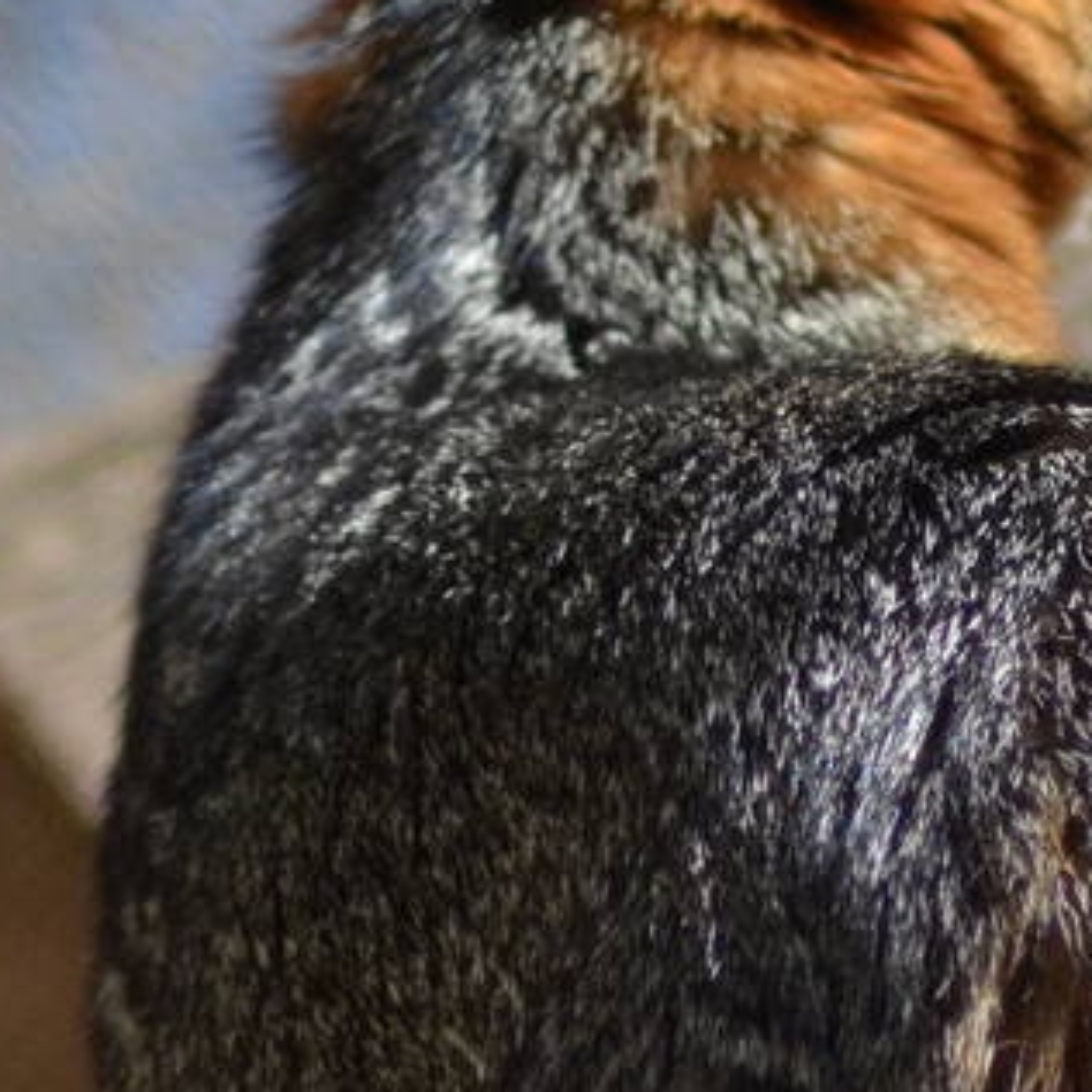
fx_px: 32193
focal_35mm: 902
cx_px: 1669
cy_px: 1019
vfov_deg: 1.9
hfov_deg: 1.9
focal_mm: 140
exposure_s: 1/1250
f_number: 4.5
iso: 400
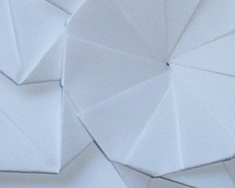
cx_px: 202
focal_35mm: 166
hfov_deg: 11.6
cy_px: 51
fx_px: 1153
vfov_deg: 9.3
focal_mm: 4.99
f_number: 4.5
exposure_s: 1/60
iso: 140
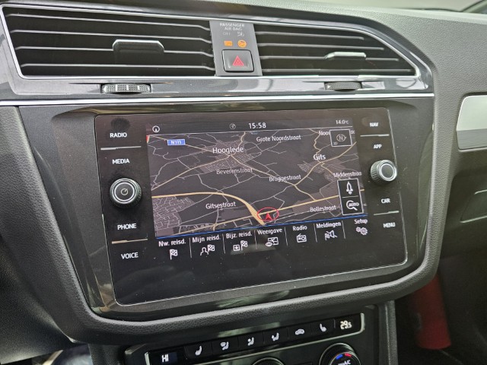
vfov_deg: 58.9
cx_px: 244
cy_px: 182
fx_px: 324
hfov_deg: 73.9
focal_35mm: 23
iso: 500
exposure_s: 1/33
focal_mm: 6.3
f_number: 1.7
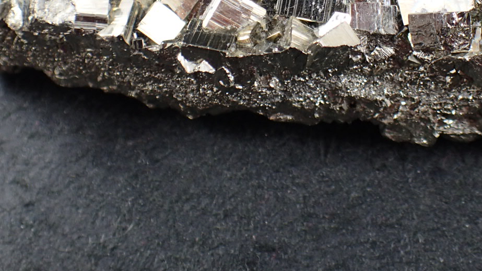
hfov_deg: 30.9
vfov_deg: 17.1
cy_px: -34
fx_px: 869
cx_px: 301
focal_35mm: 68
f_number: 2.3
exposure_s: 1/125
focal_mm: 5.5
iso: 125
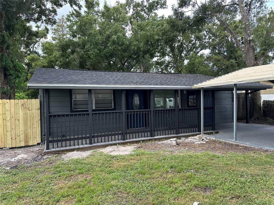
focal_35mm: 24
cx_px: 137
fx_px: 190
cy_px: 102
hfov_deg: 71.6
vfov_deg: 56.8
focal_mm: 6.86
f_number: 1.78
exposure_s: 1/501
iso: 80
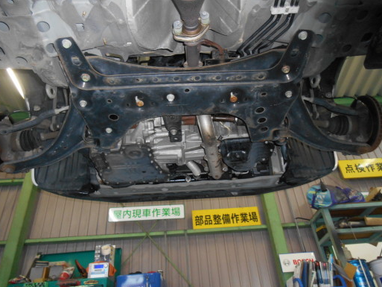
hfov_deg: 65.3
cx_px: 187
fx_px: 298
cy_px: 148
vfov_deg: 51.4
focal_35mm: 27
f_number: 3.4
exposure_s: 1/25
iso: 320
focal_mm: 4.7
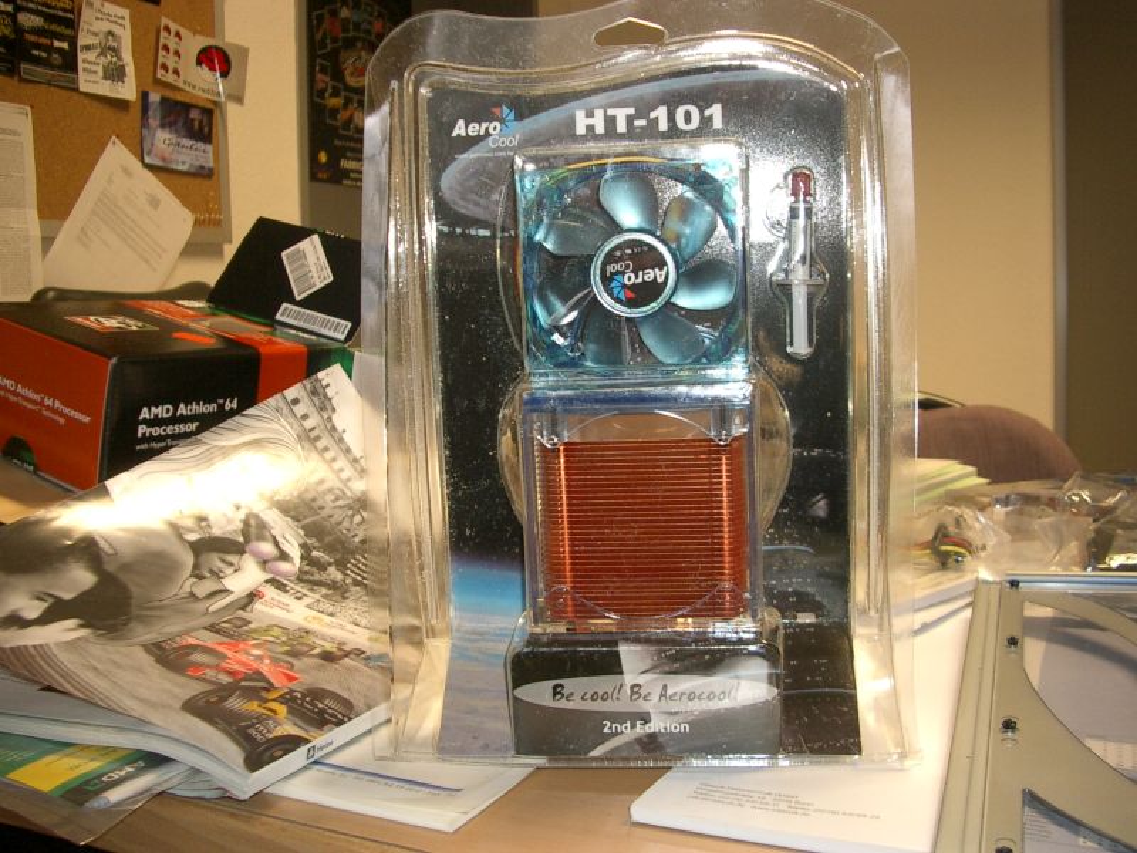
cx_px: 568
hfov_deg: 52.6
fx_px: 1150
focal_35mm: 35
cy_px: 426
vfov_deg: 40.7
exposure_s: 1/40
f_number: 2.6
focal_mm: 5.8
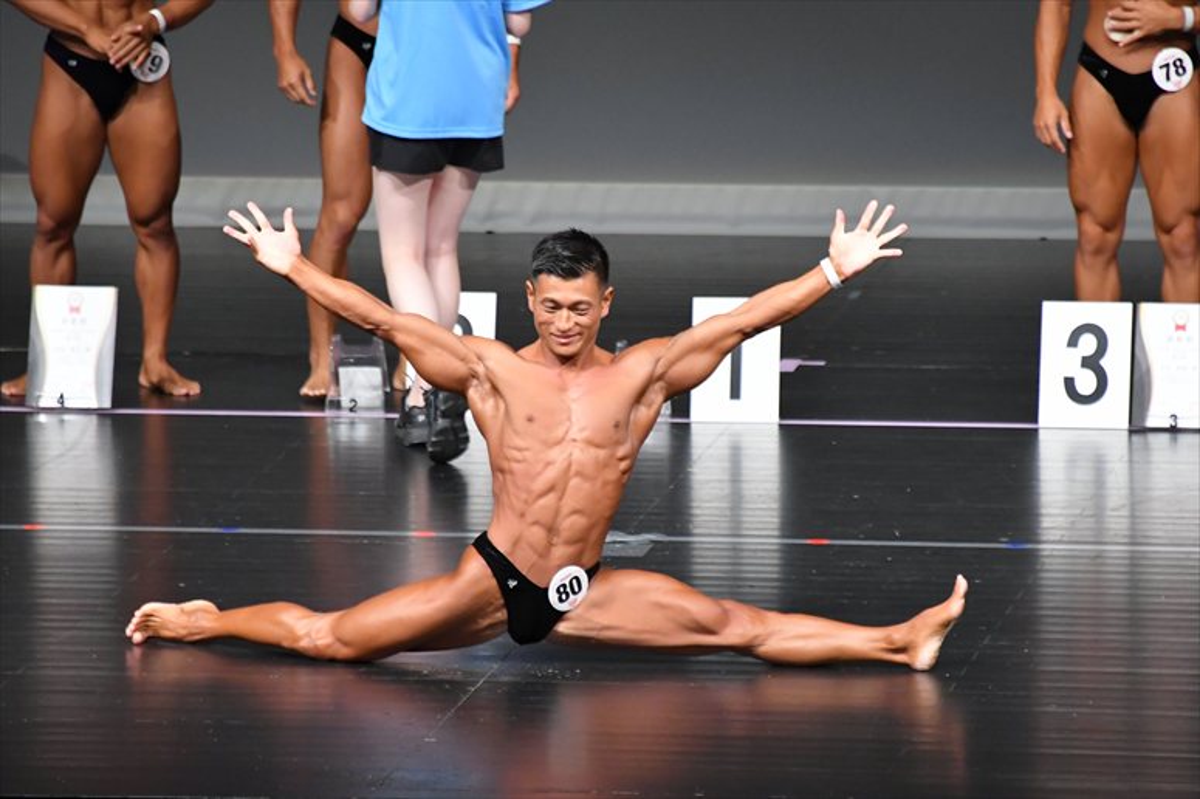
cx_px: 600
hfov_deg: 4.6
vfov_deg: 3.1
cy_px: 400
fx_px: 14993
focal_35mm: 450
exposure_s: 1/400
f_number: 5.6
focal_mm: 300
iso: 5000
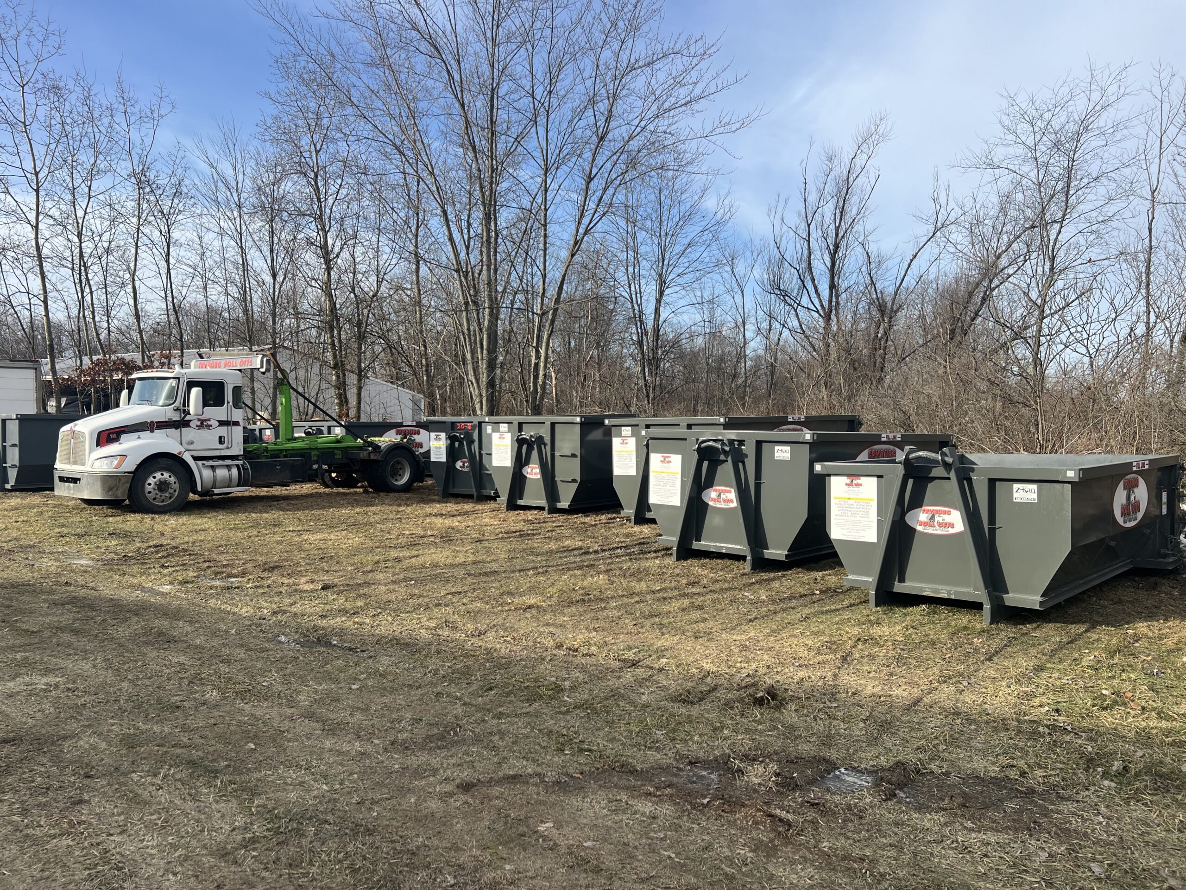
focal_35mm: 26
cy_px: 445
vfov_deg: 53.1
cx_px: 593
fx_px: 891
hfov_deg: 67.3
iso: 50
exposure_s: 1/2457
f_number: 1.5
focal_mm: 5.7
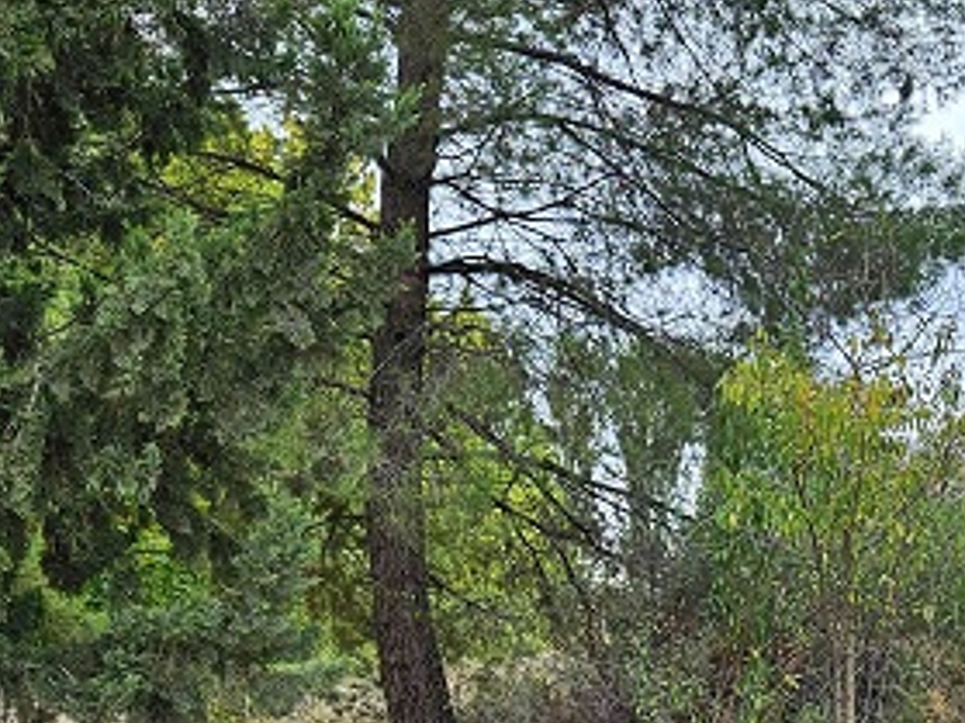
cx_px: 844
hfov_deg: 28.4
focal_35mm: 66
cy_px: 841
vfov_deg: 20.9
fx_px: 1839
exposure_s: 1/1343
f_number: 1.8
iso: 40
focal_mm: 5.4
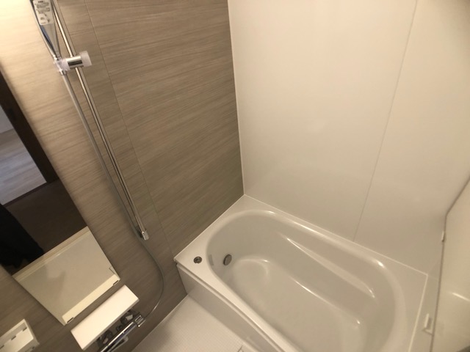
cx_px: 235
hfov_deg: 63.4
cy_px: 176
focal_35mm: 28
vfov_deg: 49.7
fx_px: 380
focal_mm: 3.99
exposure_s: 1/17
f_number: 1.8
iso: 64
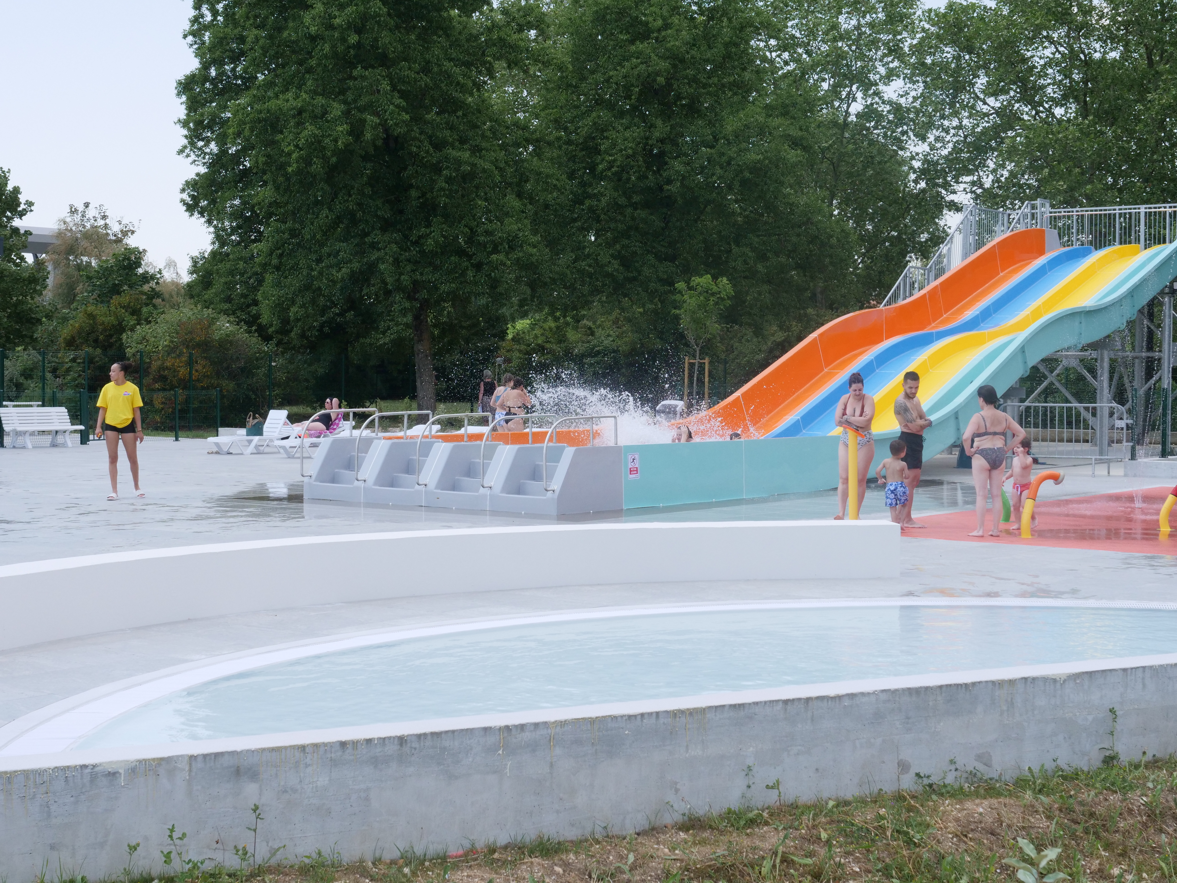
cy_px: 442
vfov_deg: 26.1
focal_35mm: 56
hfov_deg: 34.3
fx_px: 1904
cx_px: 588
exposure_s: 1/640
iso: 800
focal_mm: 28
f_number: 9
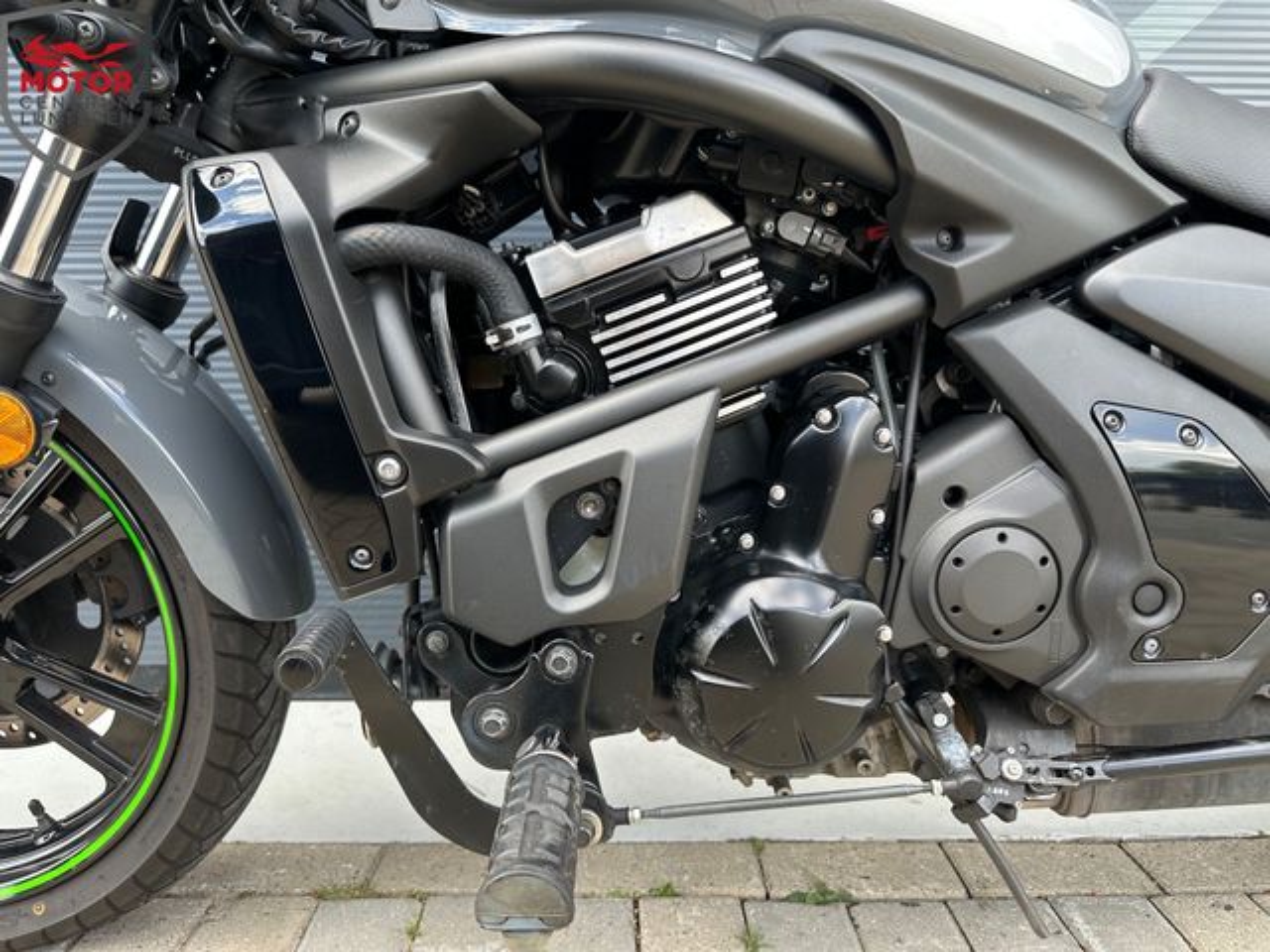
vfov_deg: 56.8
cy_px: 476
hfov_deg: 71.6
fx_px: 881
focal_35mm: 24
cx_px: 635
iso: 64
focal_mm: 6.86
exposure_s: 1/211
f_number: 1.78
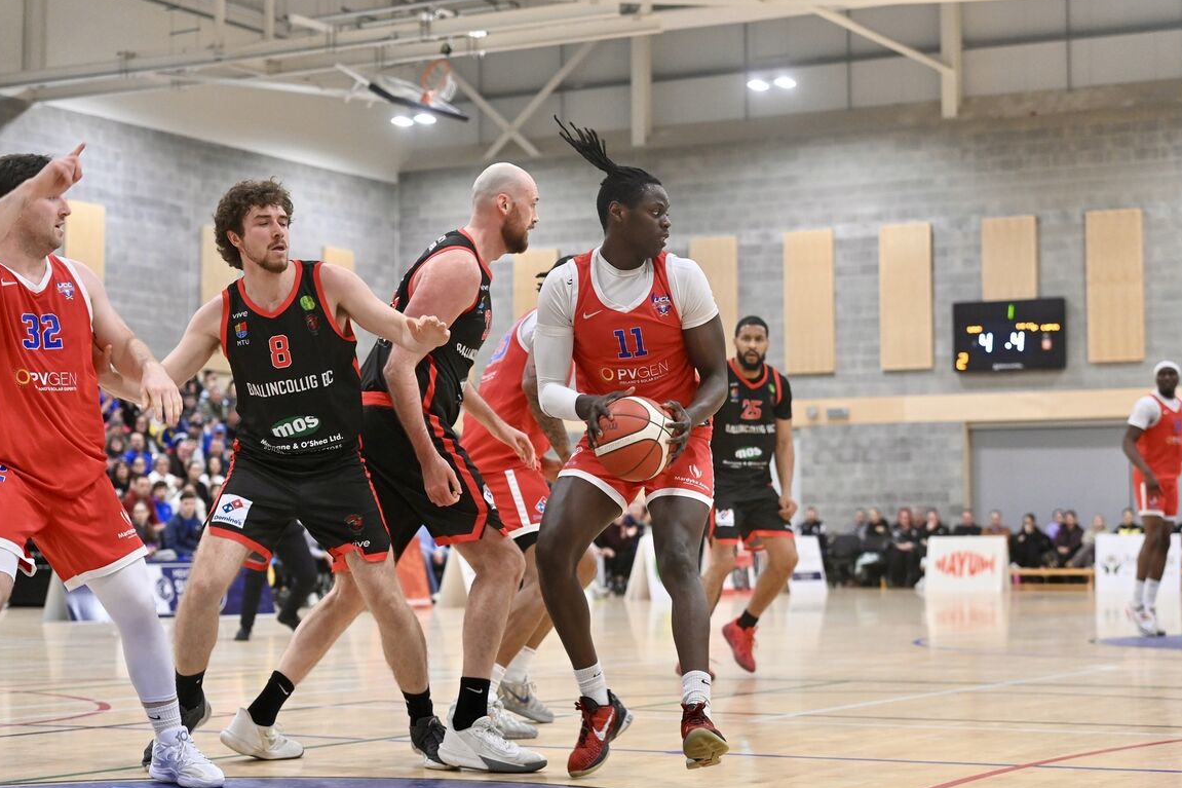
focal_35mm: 73
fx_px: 2396
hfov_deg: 27.7
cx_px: 606
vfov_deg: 18.7
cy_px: 380
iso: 4000
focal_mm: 70
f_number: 3.2
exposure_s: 1/400
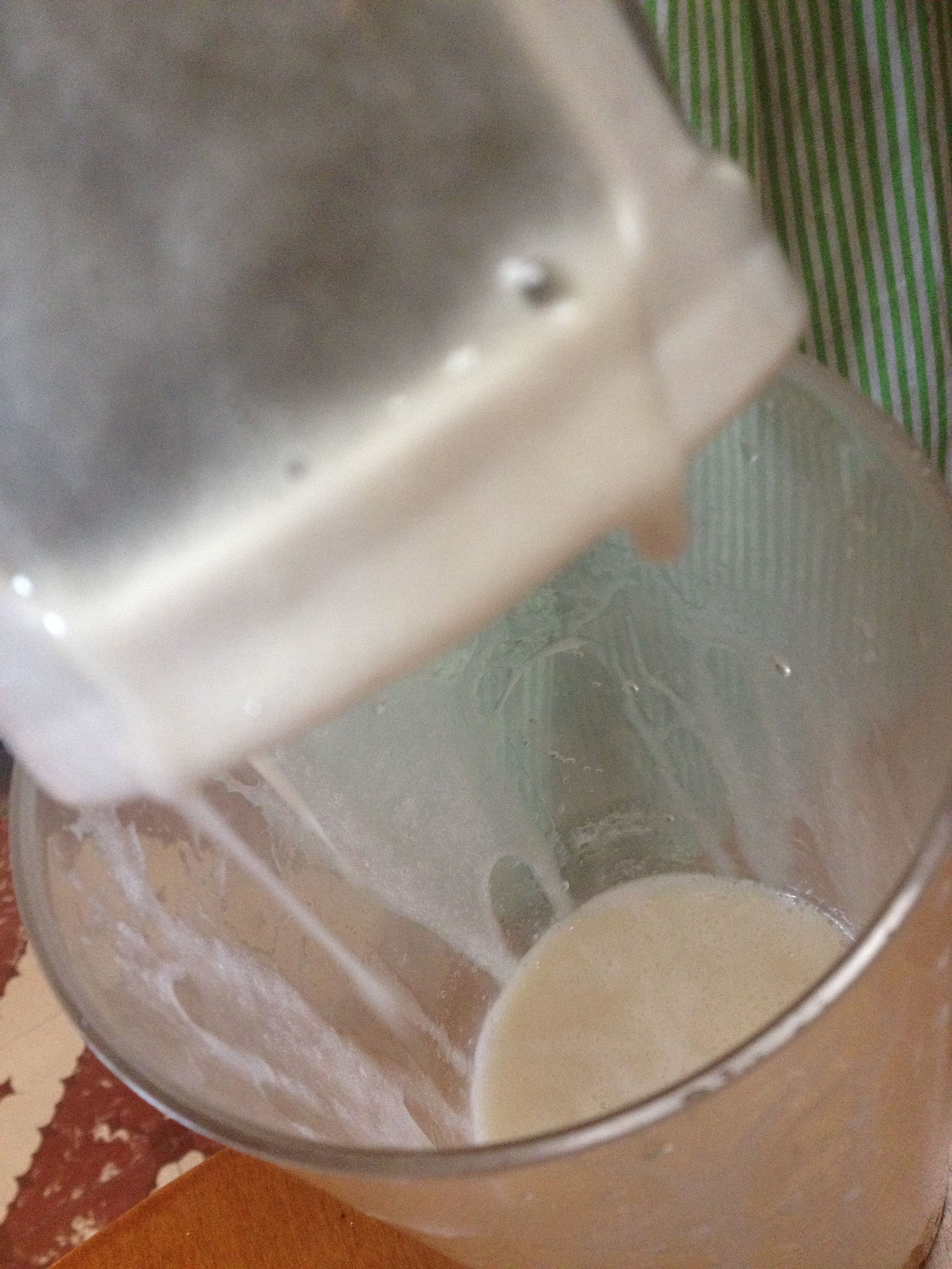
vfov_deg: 52.6
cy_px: 634
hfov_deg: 40.7
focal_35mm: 35
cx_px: 476
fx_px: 1283
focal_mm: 4.28
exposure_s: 1/20
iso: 320
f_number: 2.4
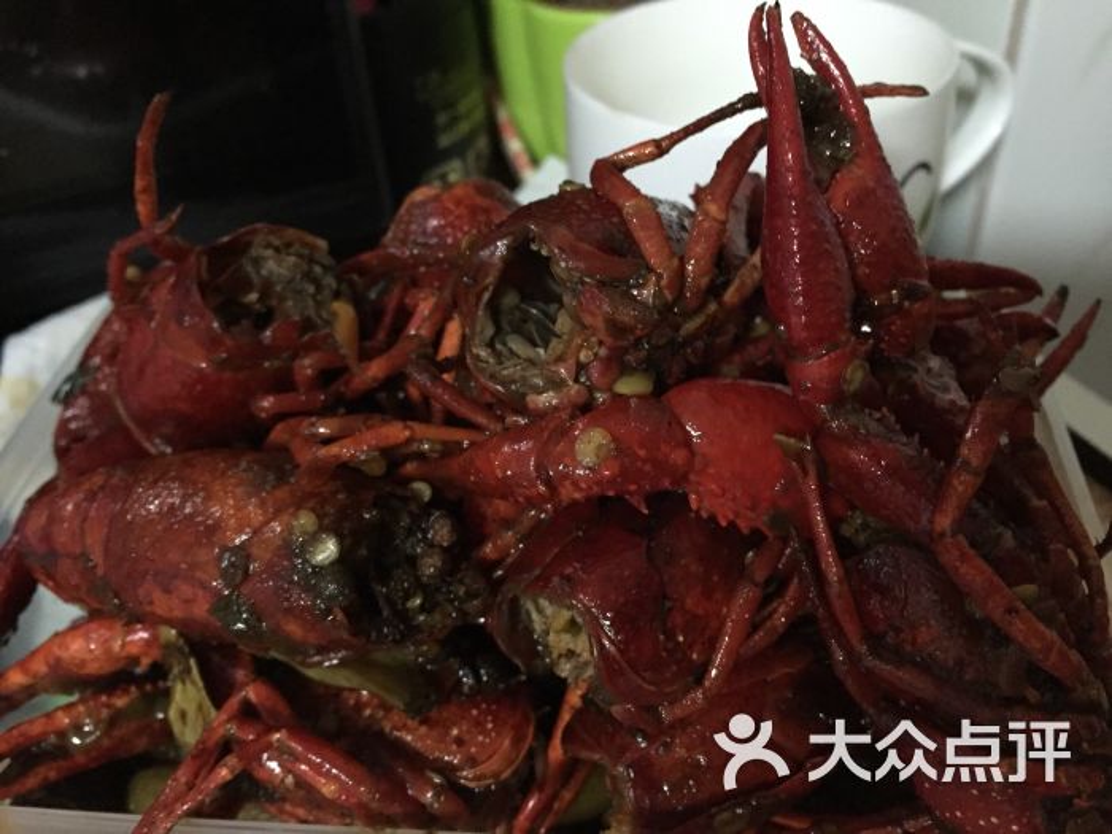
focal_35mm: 29
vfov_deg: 48.2
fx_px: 932
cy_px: 417
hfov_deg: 61.7
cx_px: 556
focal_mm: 4.15
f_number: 2.2
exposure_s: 1/17
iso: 1000
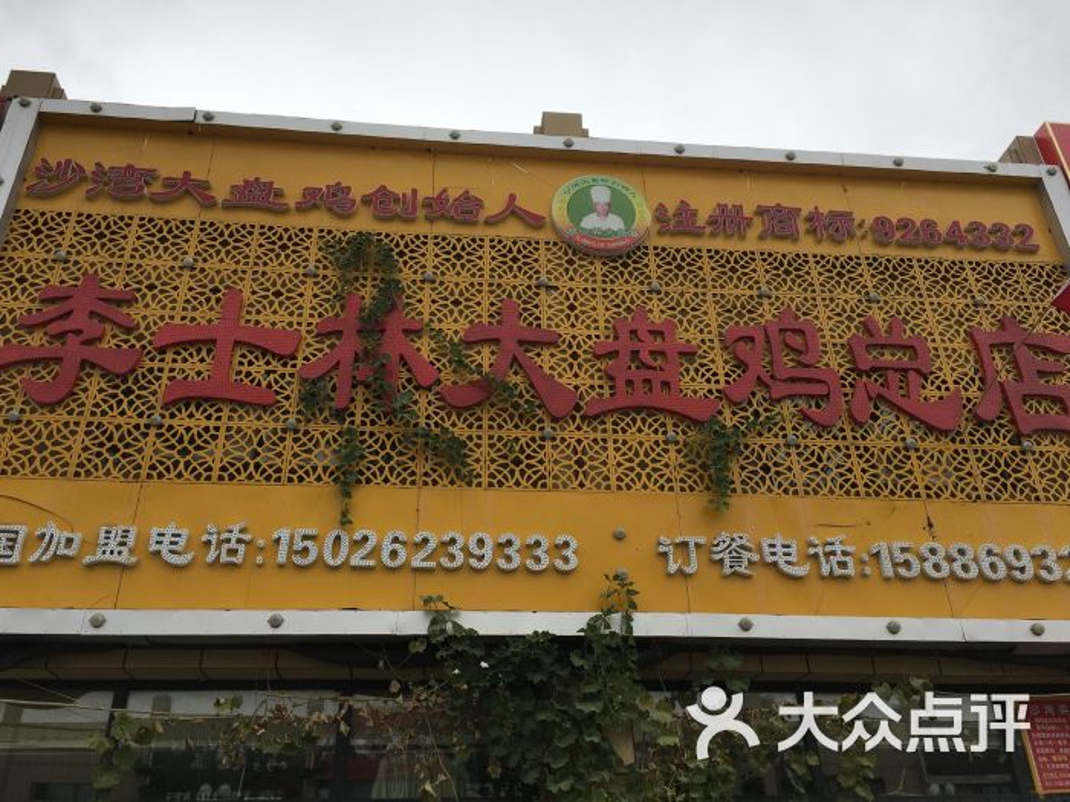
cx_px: 535
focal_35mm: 29
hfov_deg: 61.7
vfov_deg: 48.2
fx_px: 896
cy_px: 401
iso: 25
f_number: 2.2
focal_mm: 4.15
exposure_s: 1/718
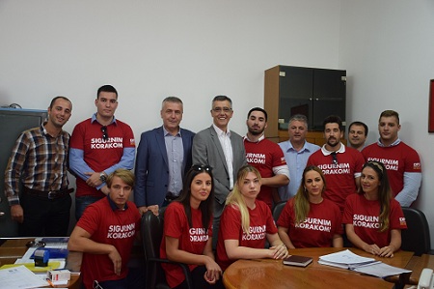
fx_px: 488
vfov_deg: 32.9
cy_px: 144
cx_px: 217
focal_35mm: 40
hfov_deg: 48.0
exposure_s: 1/30
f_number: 4
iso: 800
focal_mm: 27
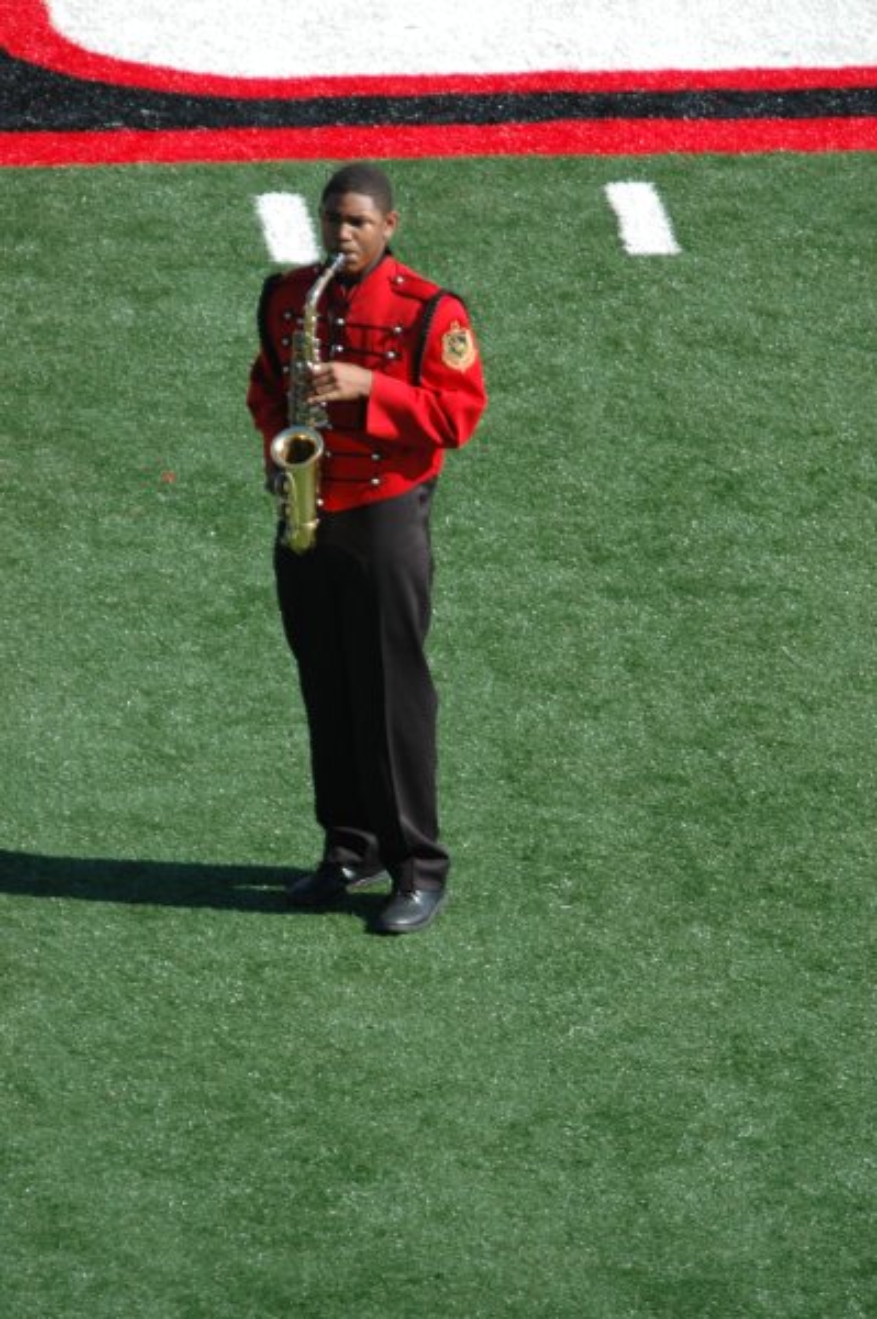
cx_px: 438
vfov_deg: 3.4
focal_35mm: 600
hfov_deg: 2.3
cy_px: 660
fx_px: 21961
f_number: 5.6
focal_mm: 400
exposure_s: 1/640
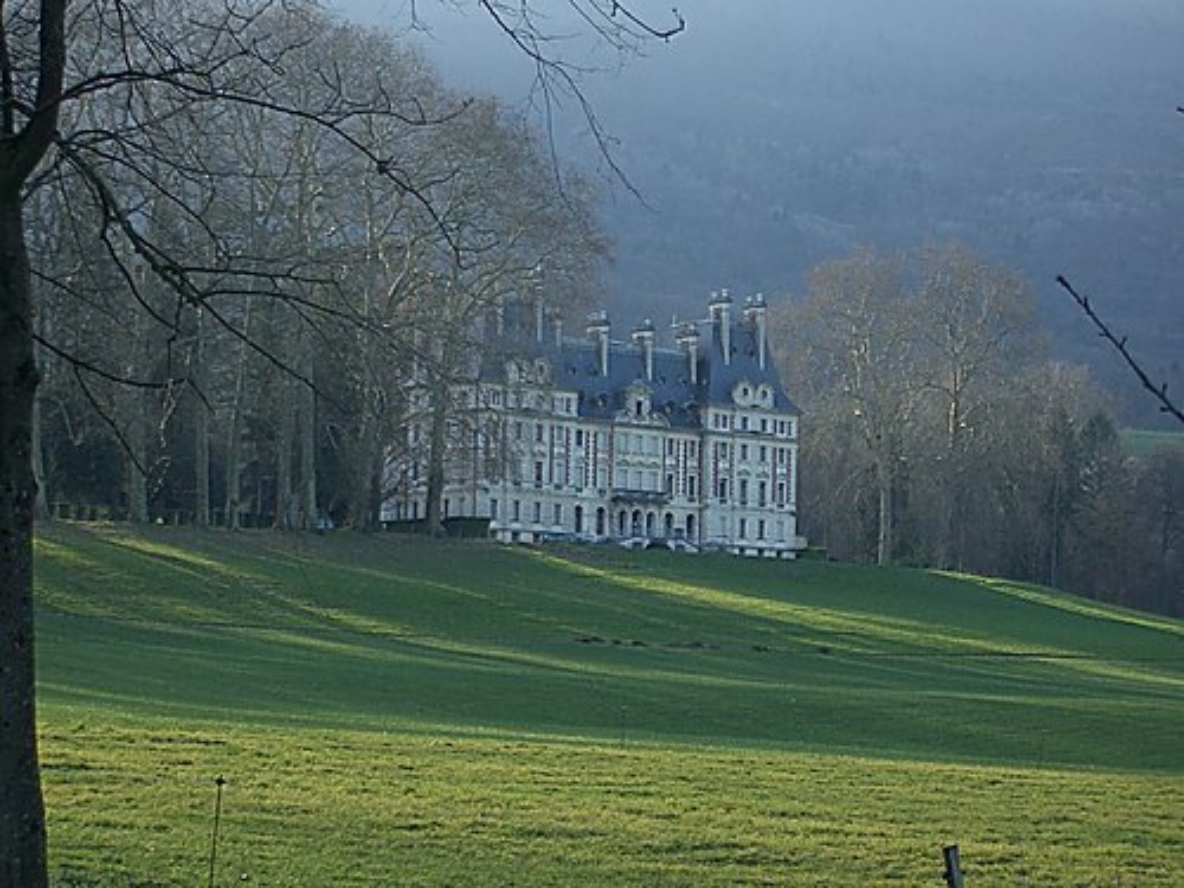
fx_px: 3591
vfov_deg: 14.1
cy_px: 444
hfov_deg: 18.7
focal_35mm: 105
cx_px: 592
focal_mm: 17.4
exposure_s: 1/100
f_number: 4.8
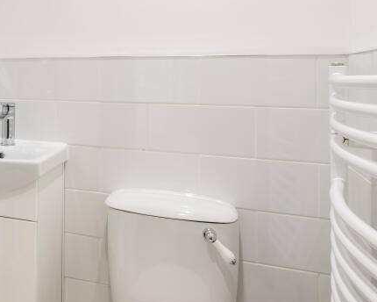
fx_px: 424
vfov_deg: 37.9
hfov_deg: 40.7
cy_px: 65
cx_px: -16
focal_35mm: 38
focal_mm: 11.5
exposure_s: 1/6
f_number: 10
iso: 160
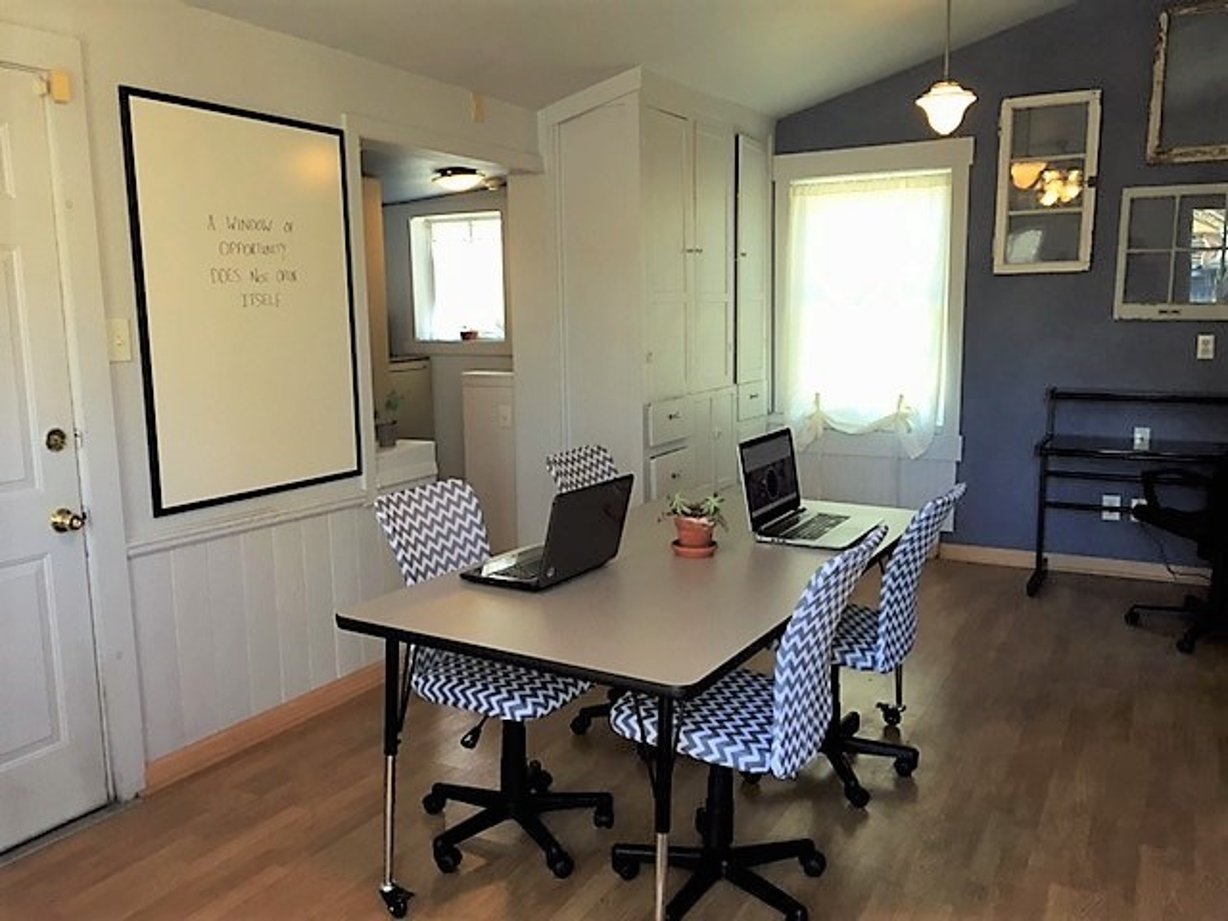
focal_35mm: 29
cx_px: 614
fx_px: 1029
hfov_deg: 61.7
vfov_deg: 48.2
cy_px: 460
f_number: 2.2
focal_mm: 4.15
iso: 32
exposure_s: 1/30
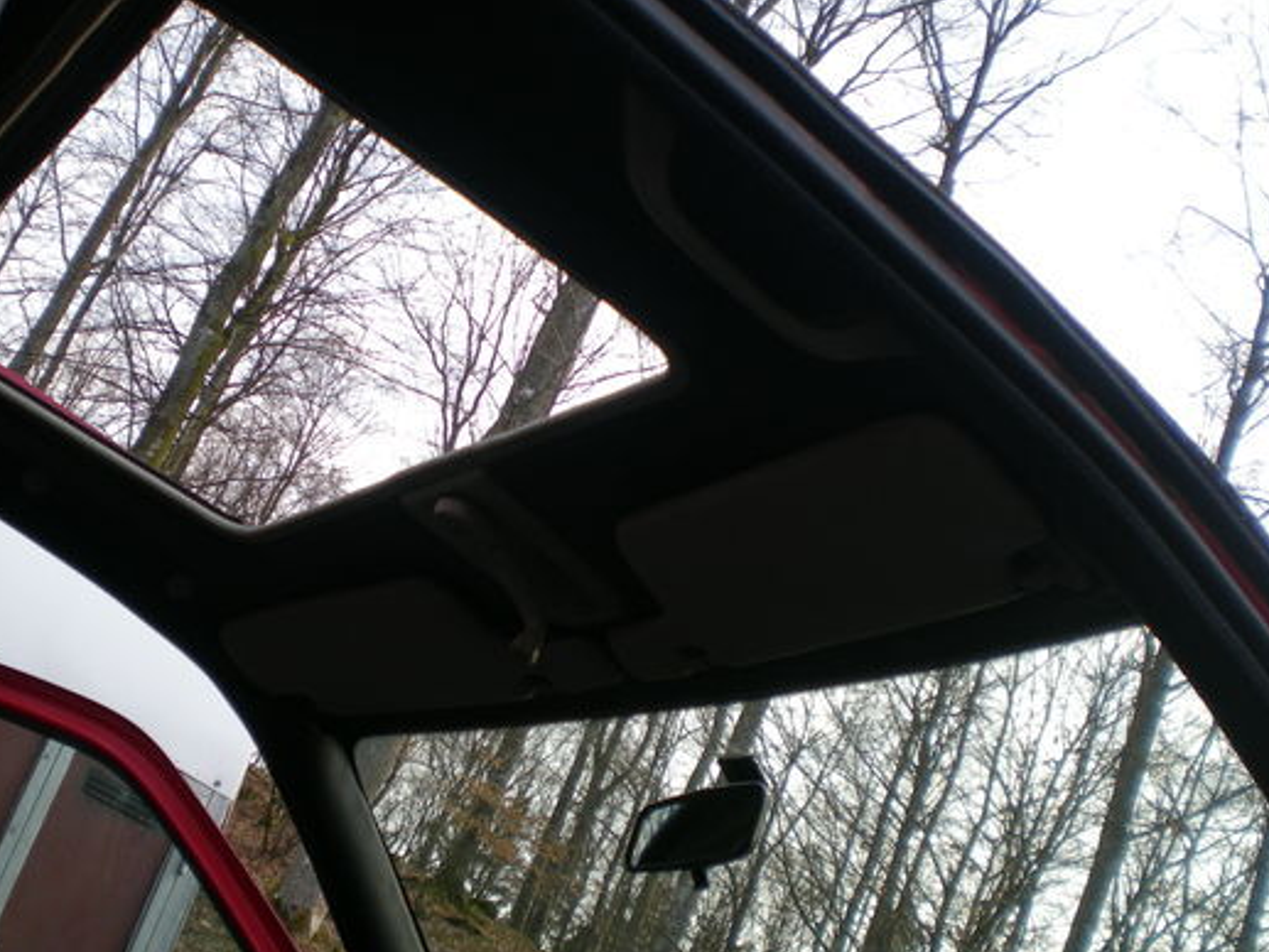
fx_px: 1723
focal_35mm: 47
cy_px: 486
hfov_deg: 40.2
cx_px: 493
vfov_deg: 30.9
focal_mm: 6.3
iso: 50
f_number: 3.1
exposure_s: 1/145
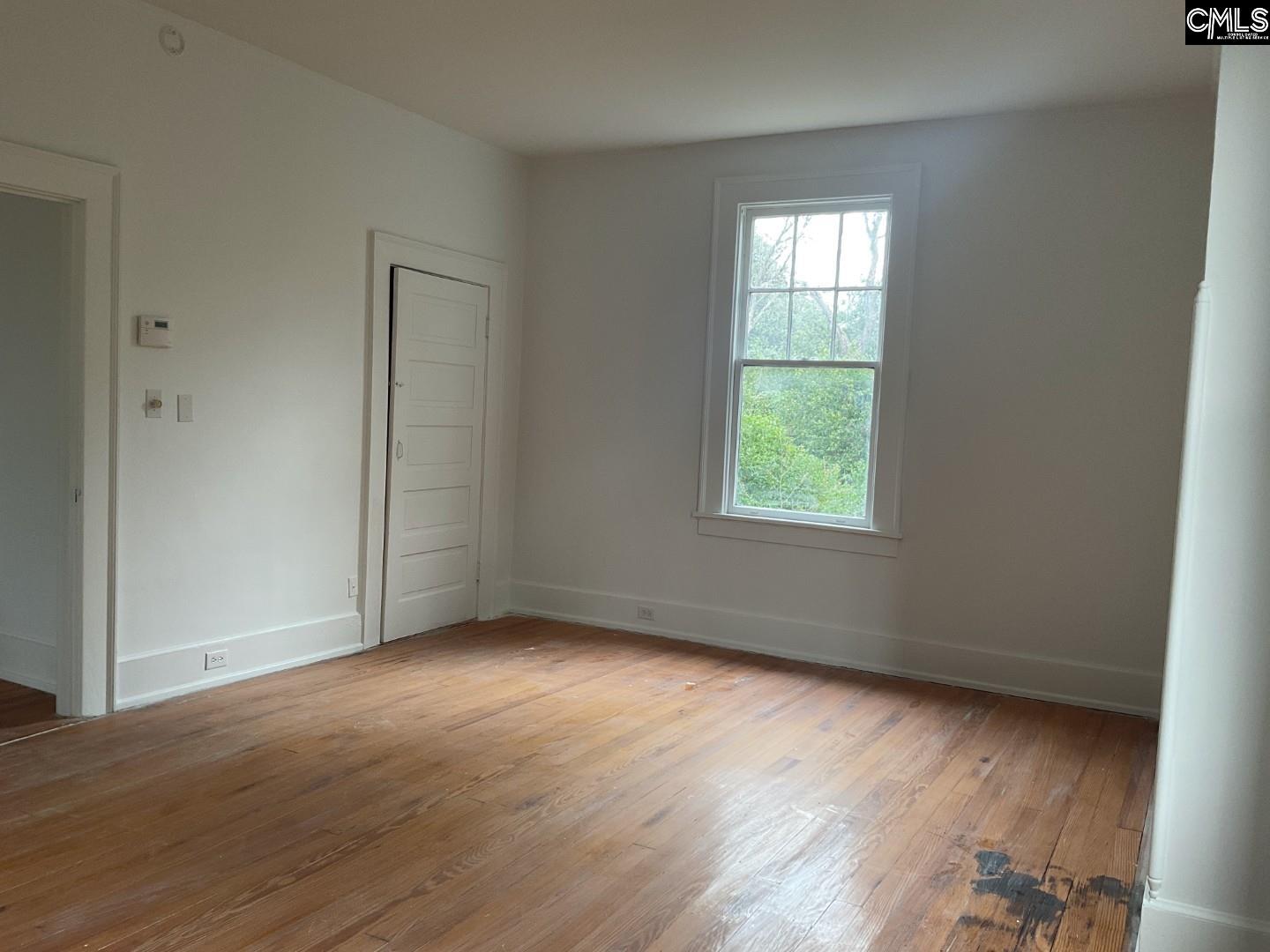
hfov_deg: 61.7
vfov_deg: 48.2
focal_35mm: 29
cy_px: 476
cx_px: 635
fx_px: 1064
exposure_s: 1/120
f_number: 1.8
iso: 64
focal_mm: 3
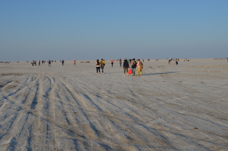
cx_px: 114
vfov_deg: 29.7
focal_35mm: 45
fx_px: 284
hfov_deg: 43.7
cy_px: 76
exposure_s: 1/250
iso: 100
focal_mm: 30
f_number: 8
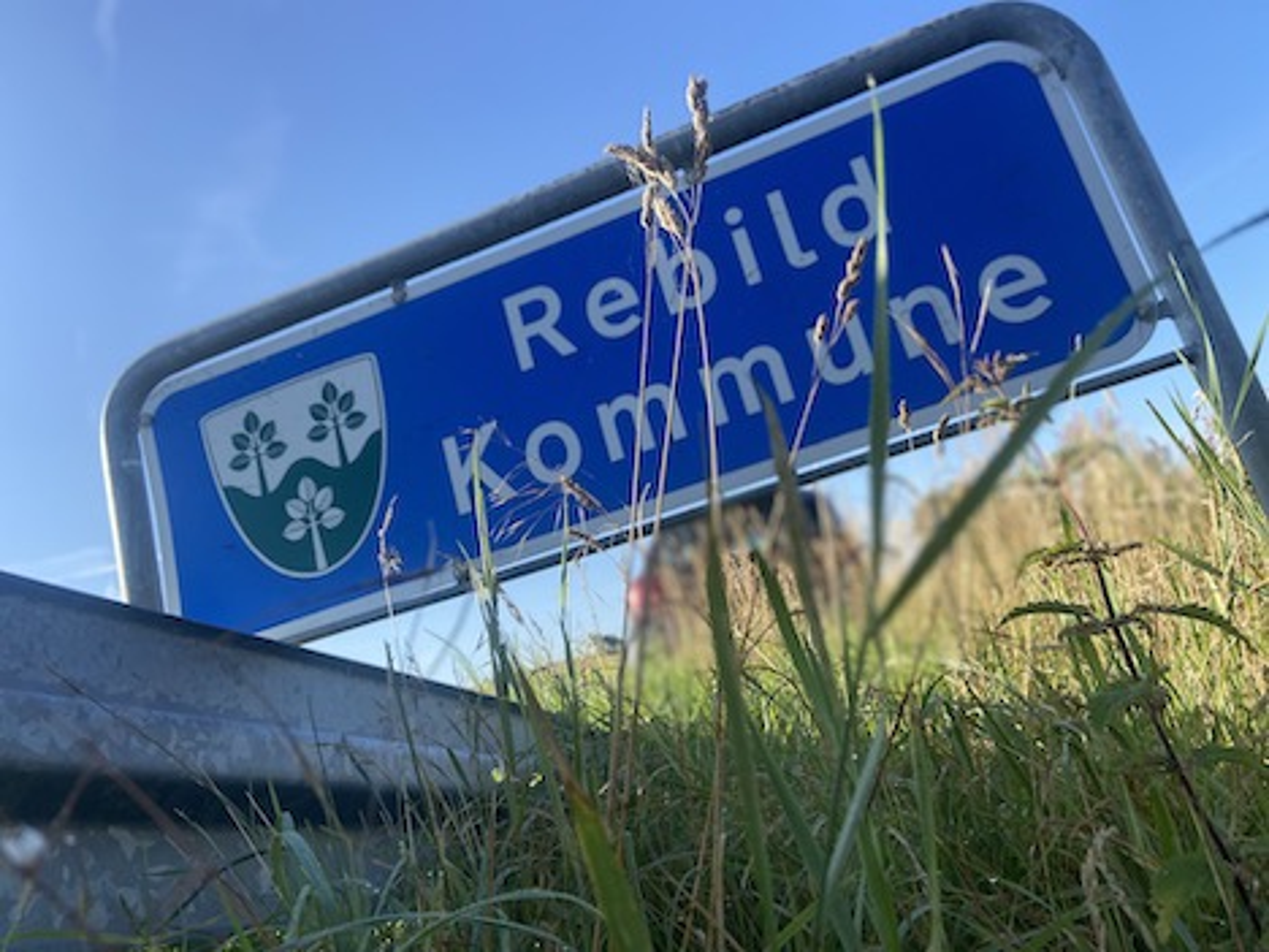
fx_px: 953
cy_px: 476
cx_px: 634
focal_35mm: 26
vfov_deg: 53.1
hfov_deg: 67.3
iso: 32
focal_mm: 4.25
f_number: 1.8
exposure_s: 1/1232
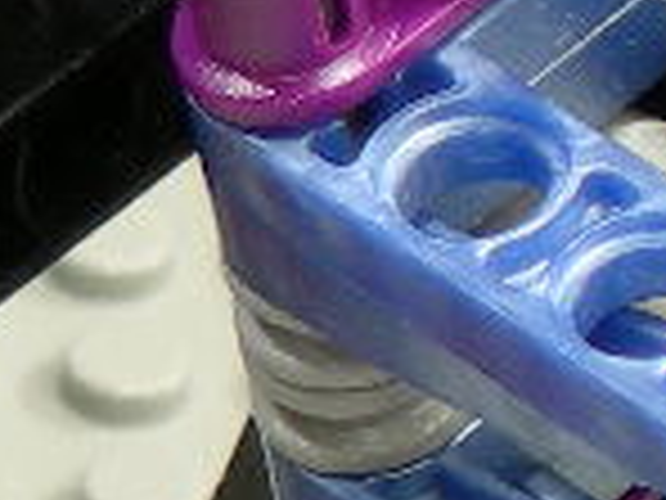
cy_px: 302
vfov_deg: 1.9
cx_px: -706
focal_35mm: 787
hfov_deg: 2.5
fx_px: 15142
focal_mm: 23.4
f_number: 4.9
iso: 50
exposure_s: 1/4.4
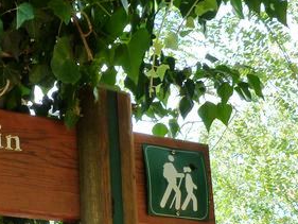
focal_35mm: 94
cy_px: 214
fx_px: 810
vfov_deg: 15.5
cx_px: -5
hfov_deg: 20.2
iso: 125
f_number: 3
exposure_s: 1/100
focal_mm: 5.9
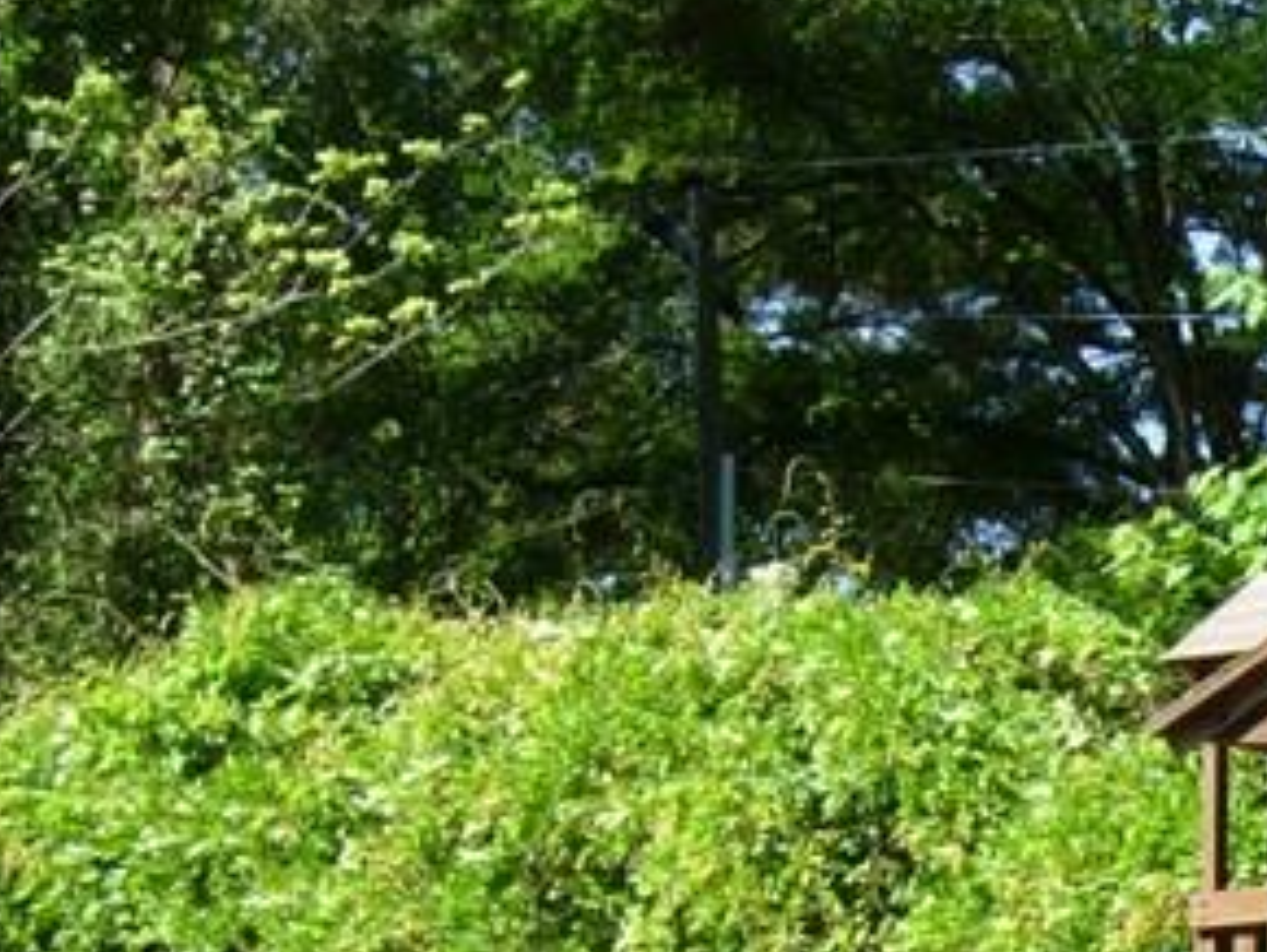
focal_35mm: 127
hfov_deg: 14.6
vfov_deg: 11.4
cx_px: 1817
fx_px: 4652
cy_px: 1240
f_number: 4.8
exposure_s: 1/157
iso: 50
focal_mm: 7.5
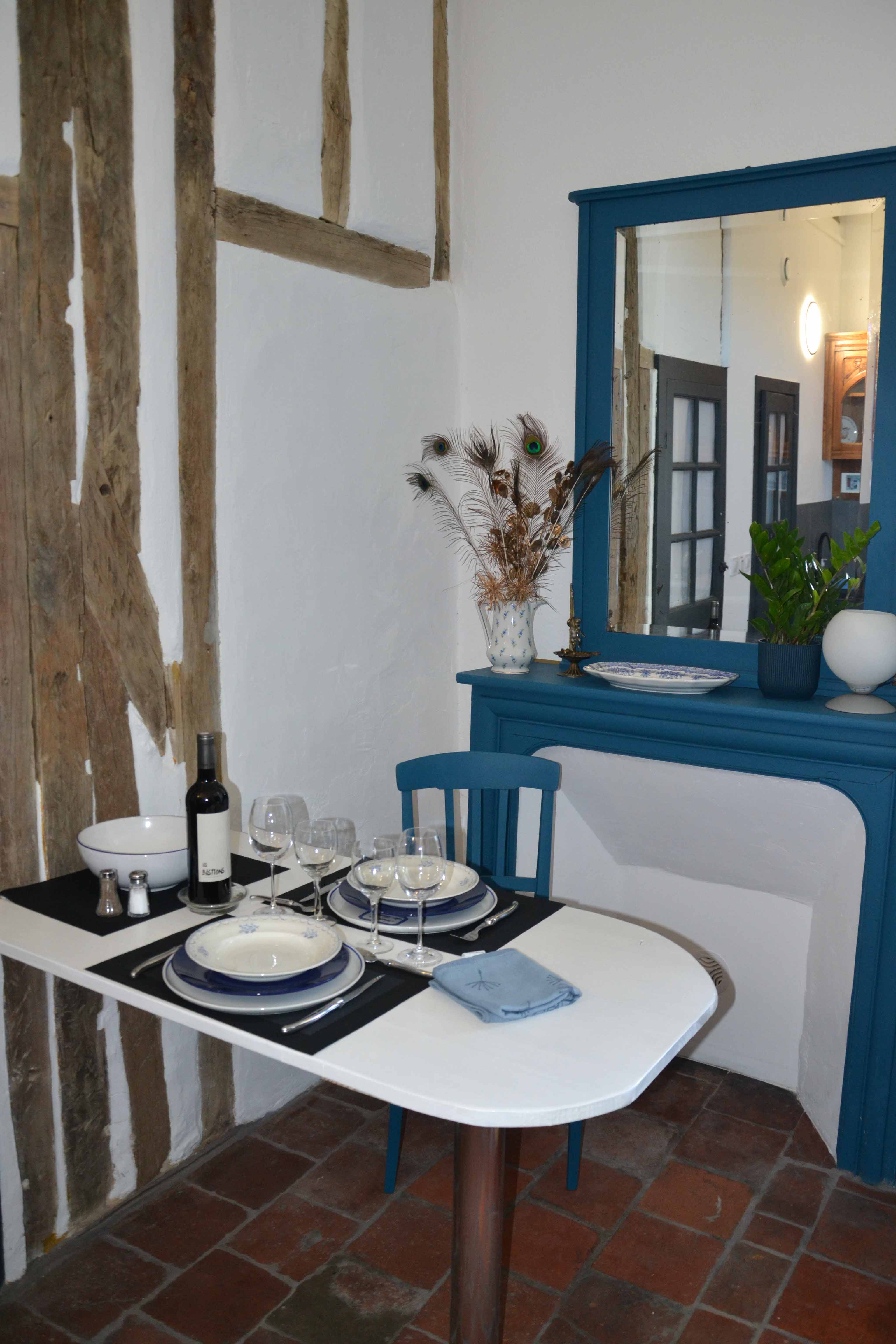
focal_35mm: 27
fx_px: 1008
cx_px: 448
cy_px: 672
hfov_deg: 47.9
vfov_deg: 67.4
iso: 1100
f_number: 3.5
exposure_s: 1/60
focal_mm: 18
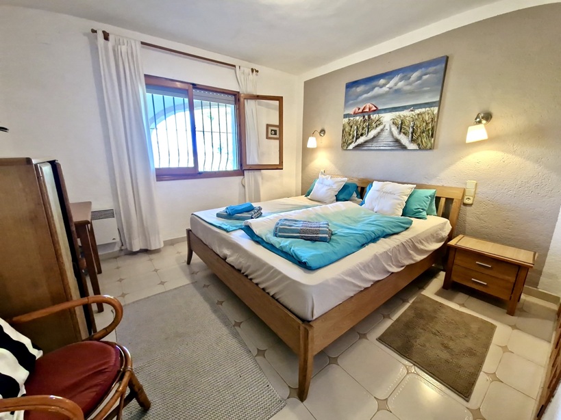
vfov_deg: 89.9
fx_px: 211
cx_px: 280
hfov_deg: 106.2
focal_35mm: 13
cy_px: 210
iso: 299
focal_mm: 2.2
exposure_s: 1/50
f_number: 2.2
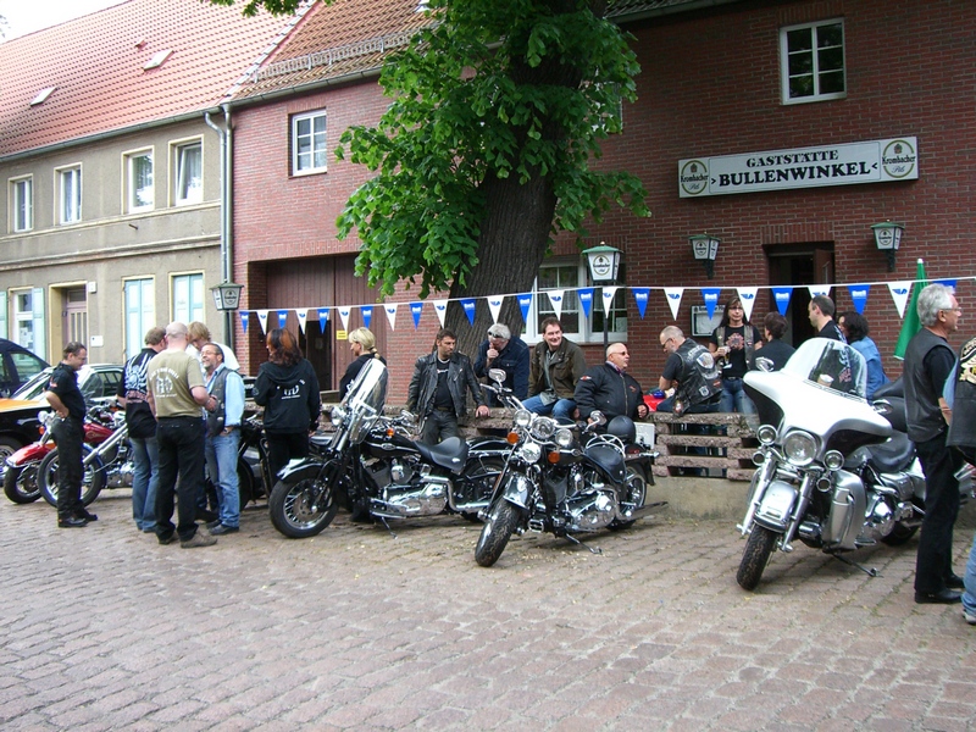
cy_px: 366
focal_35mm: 38
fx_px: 1071
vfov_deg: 37.7
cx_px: 488
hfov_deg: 49.0
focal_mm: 6.2
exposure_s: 1/160
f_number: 2.7
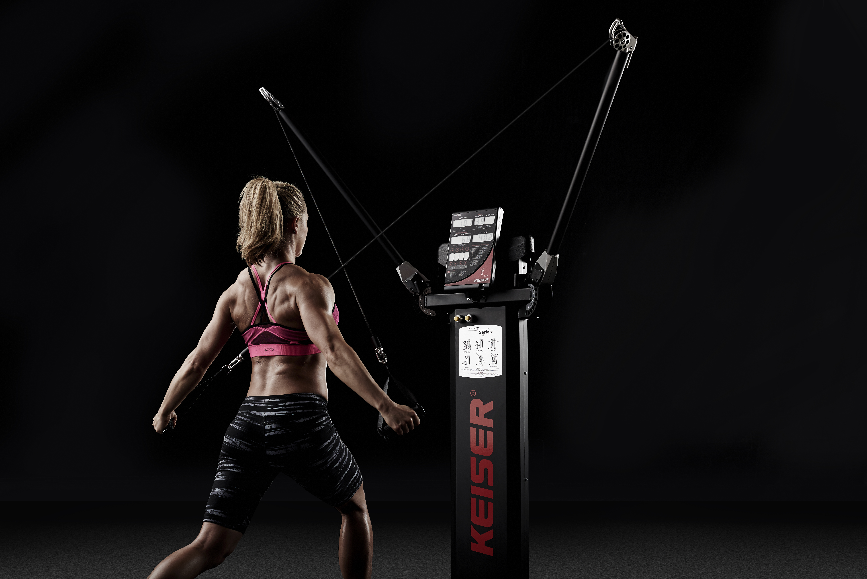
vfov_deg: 27.0
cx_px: 434
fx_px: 1204
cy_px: 290
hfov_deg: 39.6
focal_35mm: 50
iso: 200
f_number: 7.1
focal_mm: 50
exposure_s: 1/250
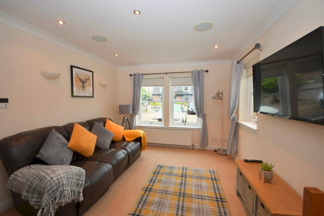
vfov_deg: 77.4
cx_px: 162
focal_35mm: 15
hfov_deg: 100.4
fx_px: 135
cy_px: 108
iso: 400
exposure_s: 1/60
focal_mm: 10
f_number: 4
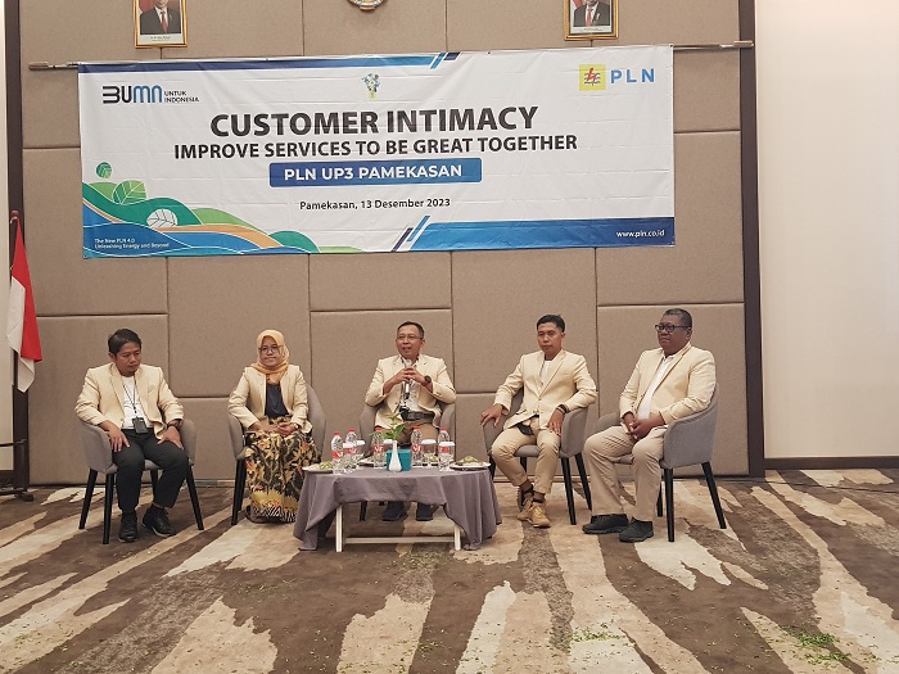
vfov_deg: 53.1
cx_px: 450
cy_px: 337
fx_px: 675
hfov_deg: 67.3
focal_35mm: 26
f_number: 1.7
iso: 200
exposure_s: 1/19
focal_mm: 4.2
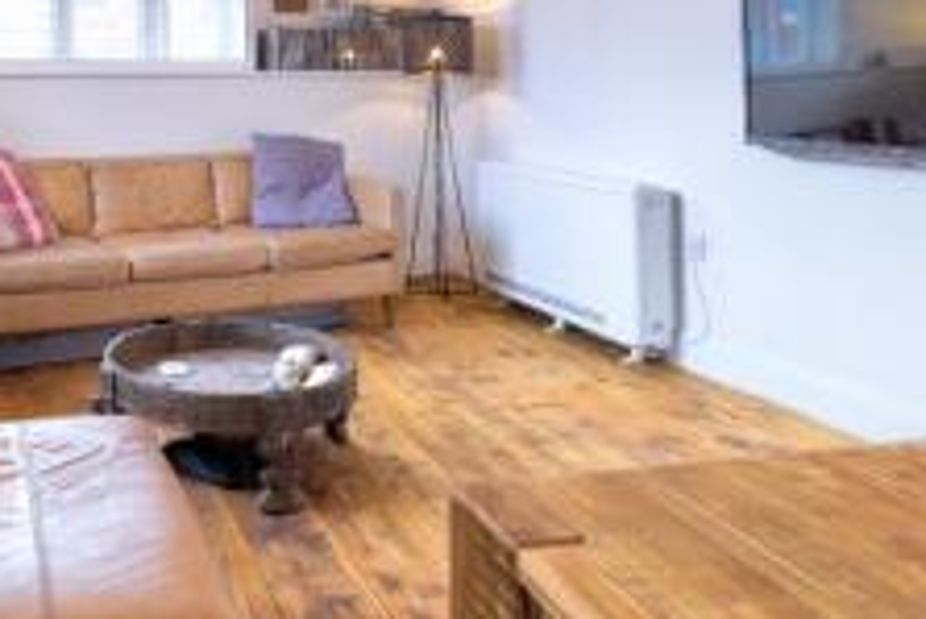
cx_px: 191
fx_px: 824
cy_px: 56
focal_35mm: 32
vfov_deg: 38.2
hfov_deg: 54.8
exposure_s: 1/15
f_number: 4
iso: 640
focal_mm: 10
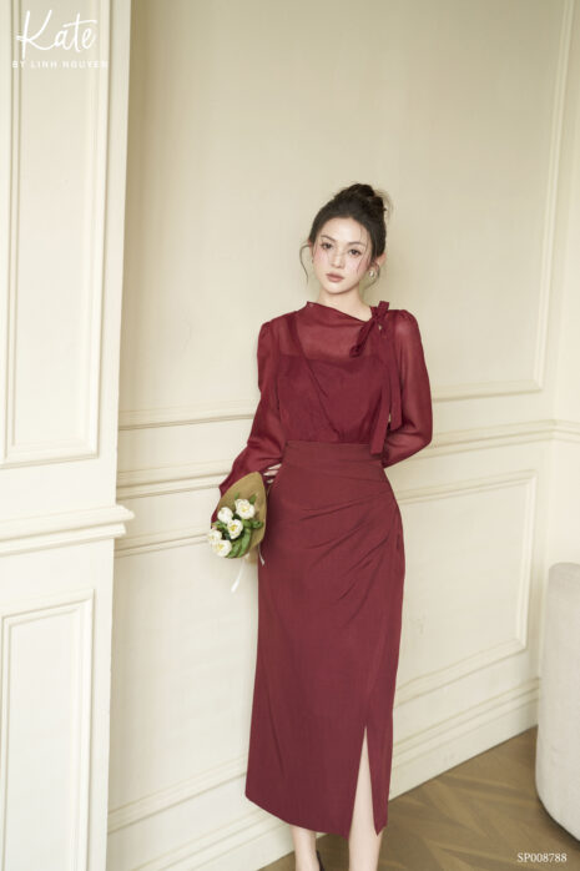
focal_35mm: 50
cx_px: 290
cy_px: 436
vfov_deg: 39.6
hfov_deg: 27.0
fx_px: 1209
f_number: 2.5
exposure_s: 1/250
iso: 400
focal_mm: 50
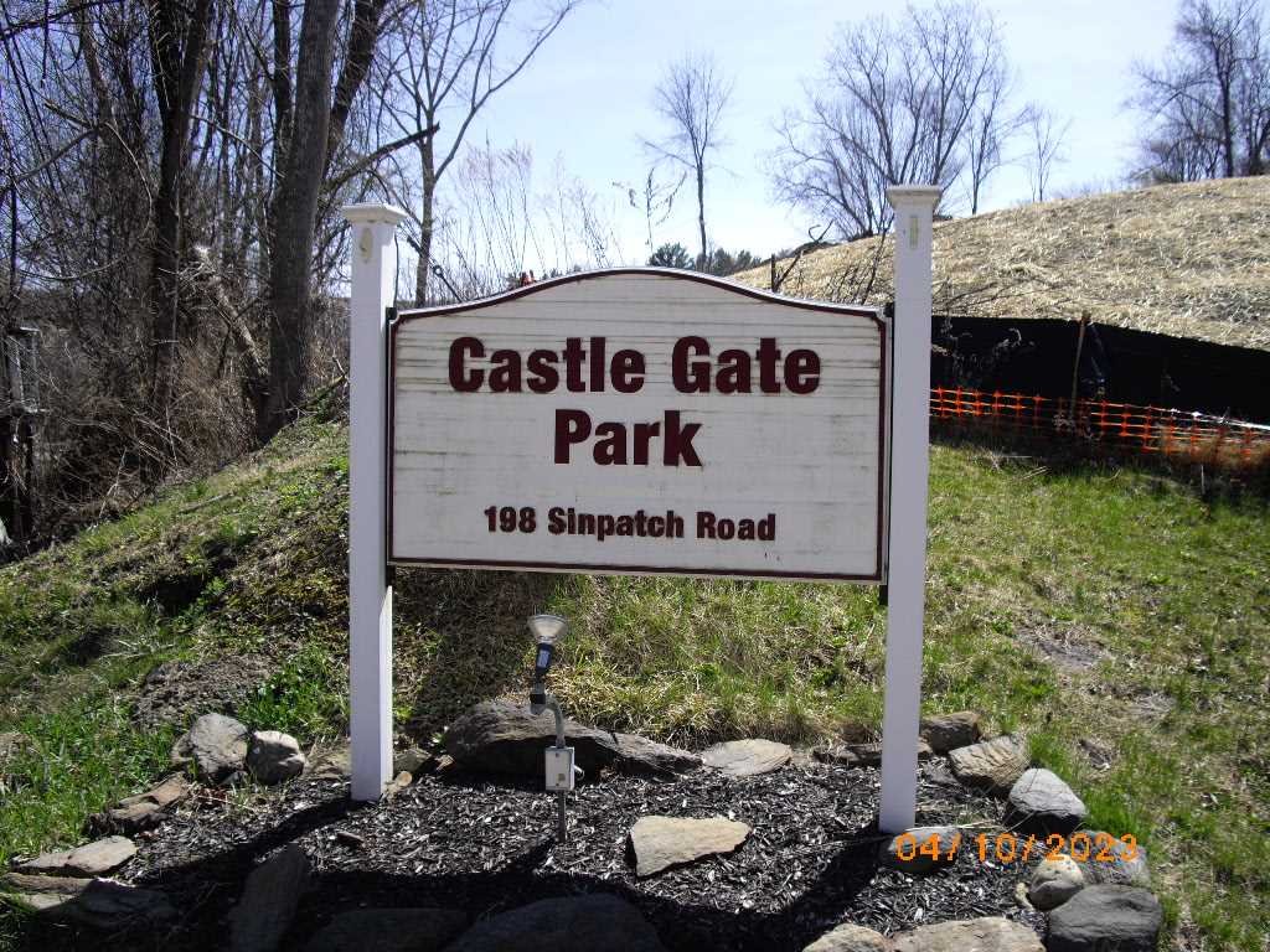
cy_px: 476
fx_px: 1394
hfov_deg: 49.0
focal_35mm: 38
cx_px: 635
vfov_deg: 37.7
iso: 64
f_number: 8
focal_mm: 7.9
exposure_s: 1/125
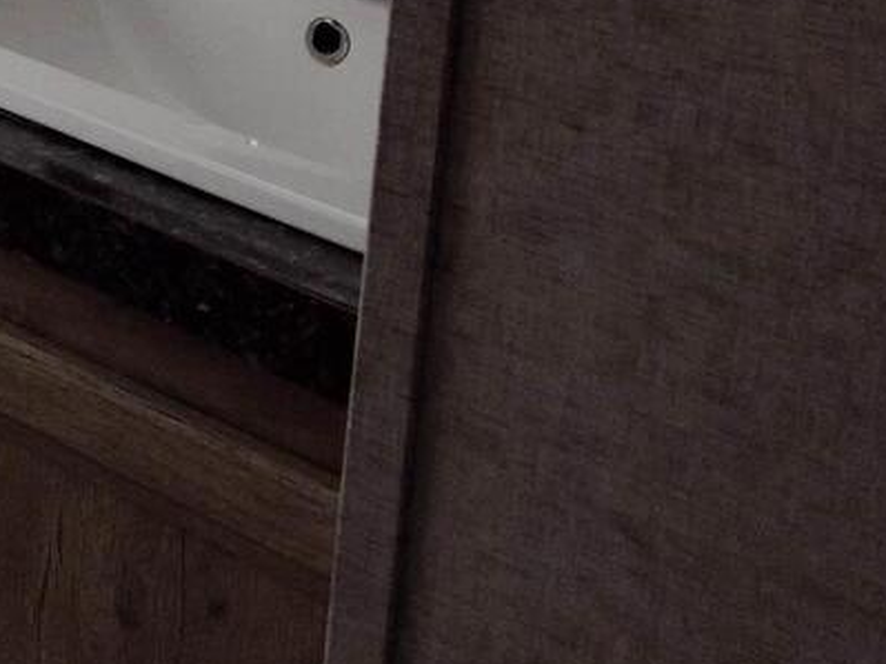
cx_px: -648
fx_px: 2124
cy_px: -415
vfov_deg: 15.9
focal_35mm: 83
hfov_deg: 18.9
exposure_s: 1/60
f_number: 1.88
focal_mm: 5.56
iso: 334
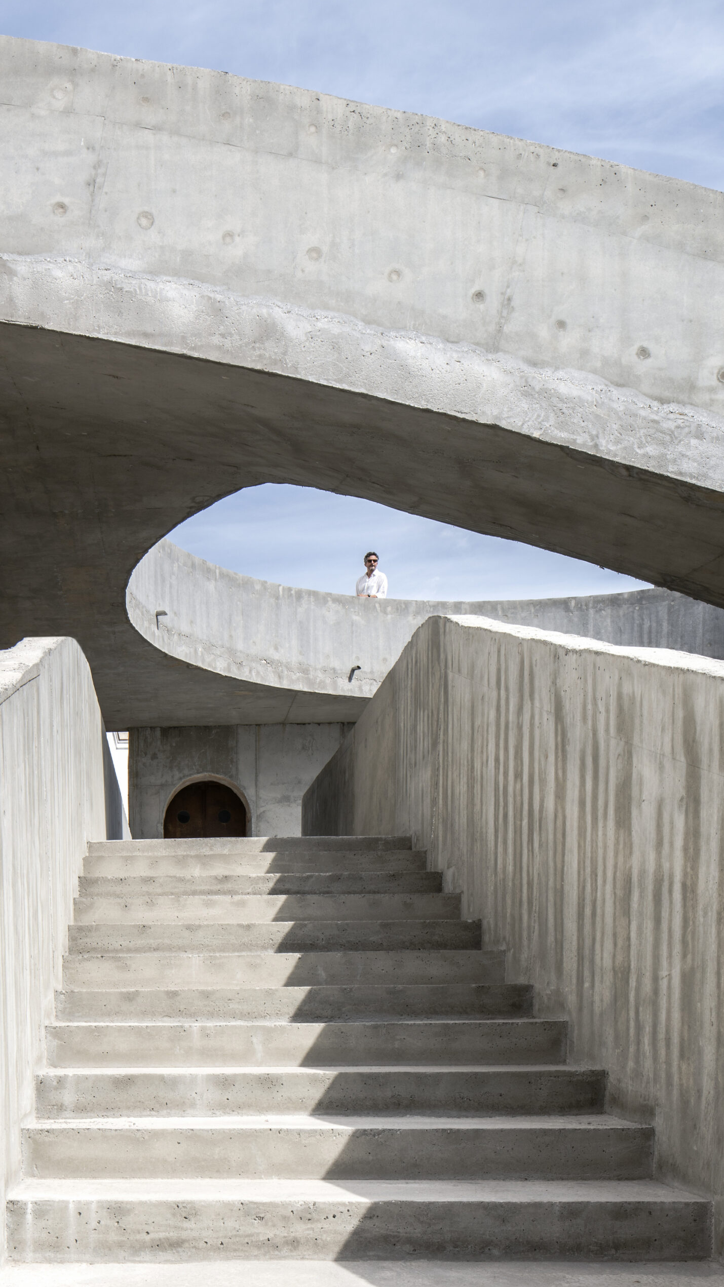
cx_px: 344
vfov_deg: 52.8
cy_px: 647
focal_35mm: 38
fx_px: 1297
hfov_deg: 31.2
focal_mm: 24
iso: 50
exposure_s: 1/60
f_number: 16
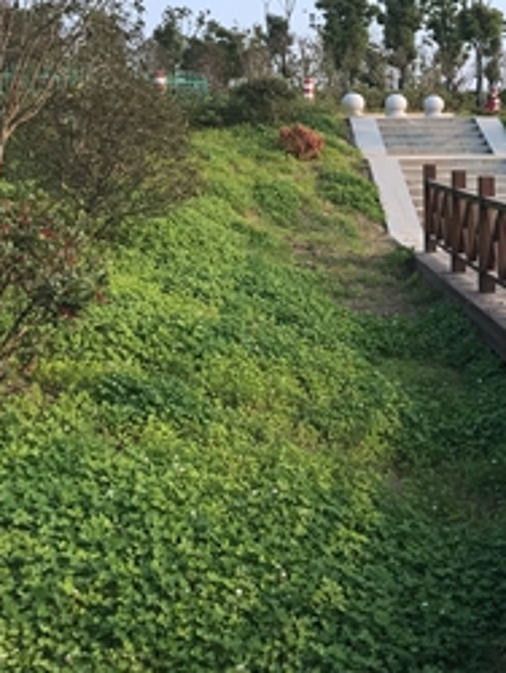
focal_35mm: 56
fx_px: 1090
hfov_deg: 23.6
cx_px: 622
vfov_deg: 33.7
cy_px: 174
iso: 20
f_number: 1.8
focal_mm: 3.99
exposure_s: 1/1153
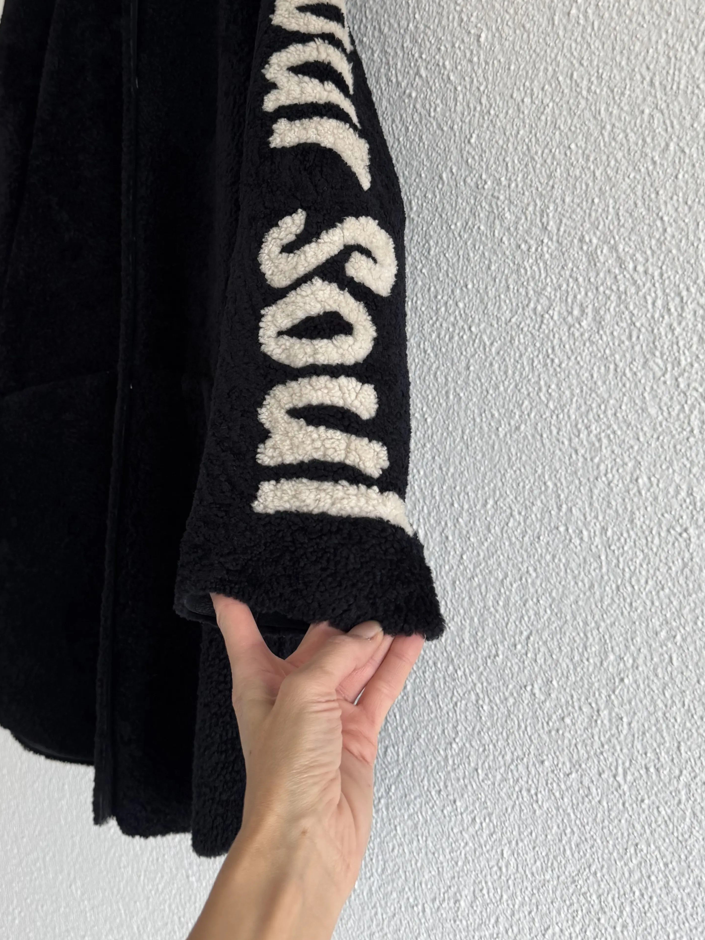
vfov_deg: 50.8
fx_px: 978
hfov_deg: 39.1
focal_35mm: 36
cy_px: 344
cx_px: 223
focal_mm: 6.76
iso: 160
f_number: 1.78
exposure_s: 1/50
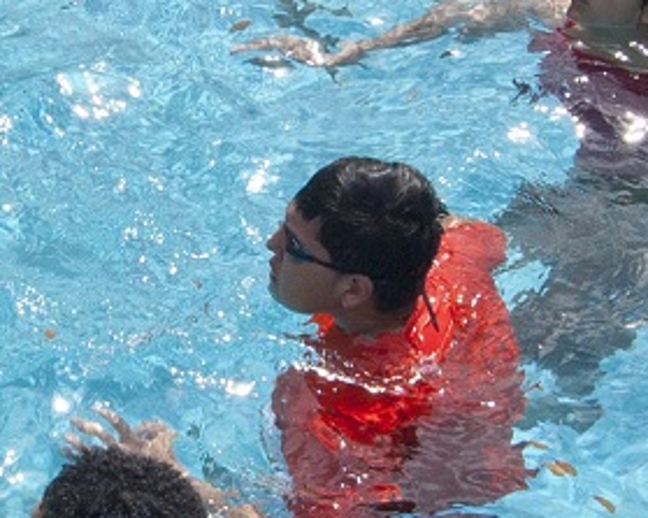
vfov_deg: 11.3
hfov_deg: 14.1
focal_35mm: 136
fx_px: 2607
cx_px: 130
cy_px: 226
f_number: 11
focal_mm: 18
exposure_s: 1/500
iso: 200
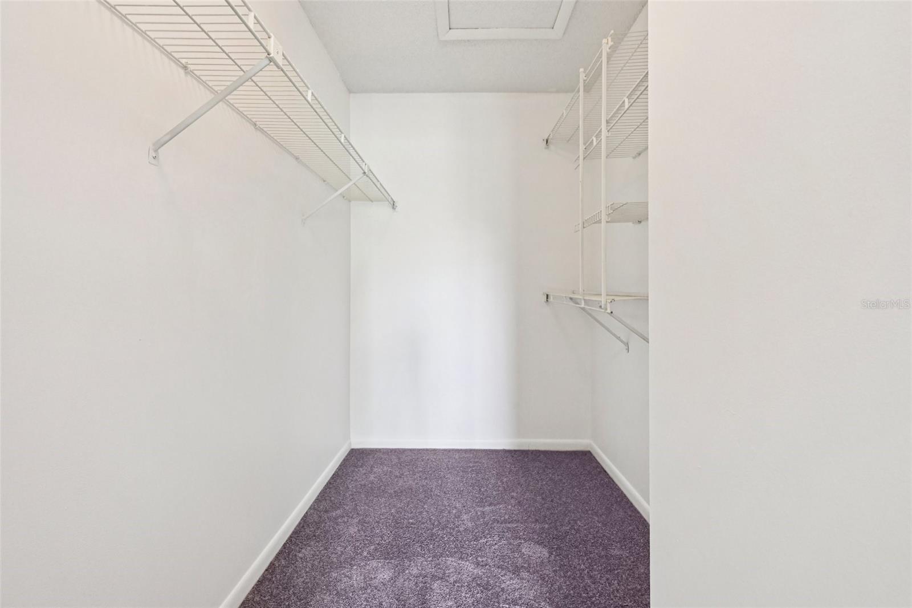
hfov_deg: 104.3
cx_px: 456
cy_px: 304
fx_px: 355
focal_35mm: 14
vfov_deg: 81.2
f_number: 9
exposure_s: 1/20
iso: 2500
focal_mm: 14
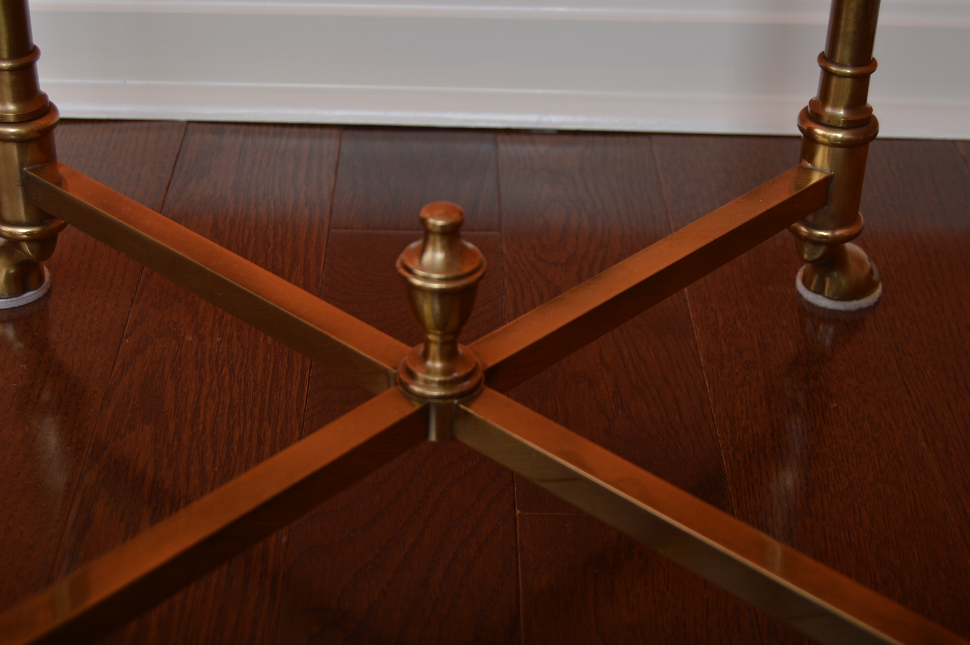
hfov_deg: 31.9
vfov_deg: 21.5
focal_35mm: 63
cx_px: 485
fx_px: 1696
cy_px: 322
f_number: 5
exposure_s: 1/200
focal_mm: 42
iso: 200
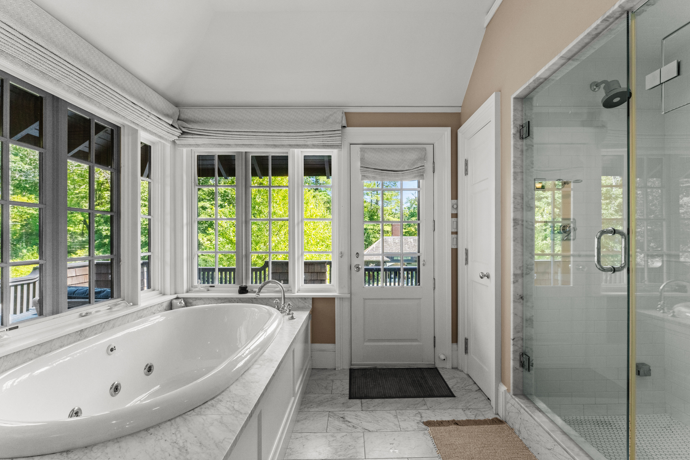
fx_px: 304
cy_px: 233
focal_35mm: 16
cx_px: 358
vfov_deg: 74.2
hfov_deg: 97.2
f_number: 11
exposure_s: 1/25
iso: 2000
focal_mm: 14.8
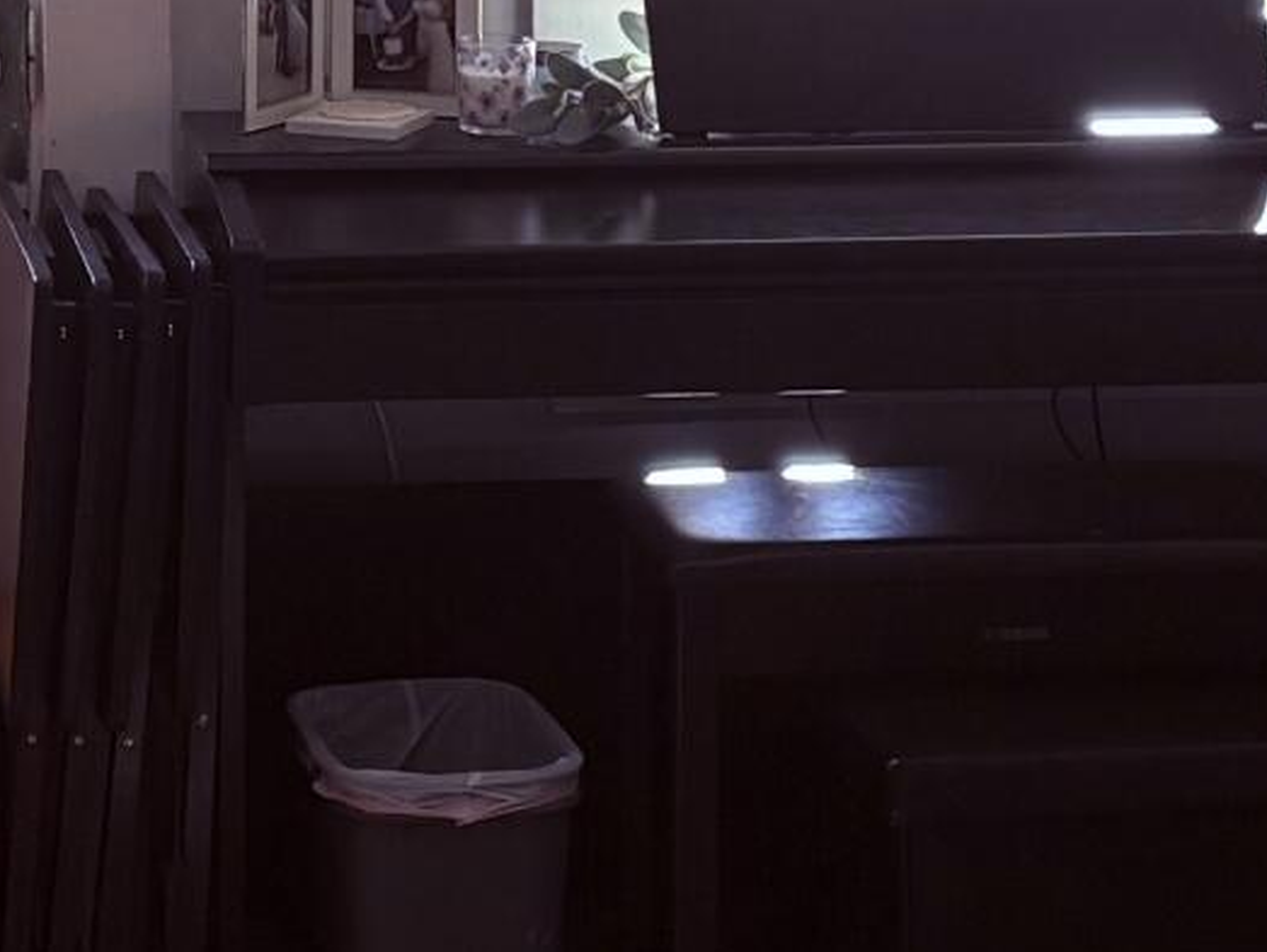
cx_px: 201
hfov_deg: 13.2
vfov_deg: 9.7
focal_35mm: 149
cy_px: -477
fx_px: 5457
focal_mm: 5.96
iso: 100
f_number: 1.6
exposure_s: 1/165
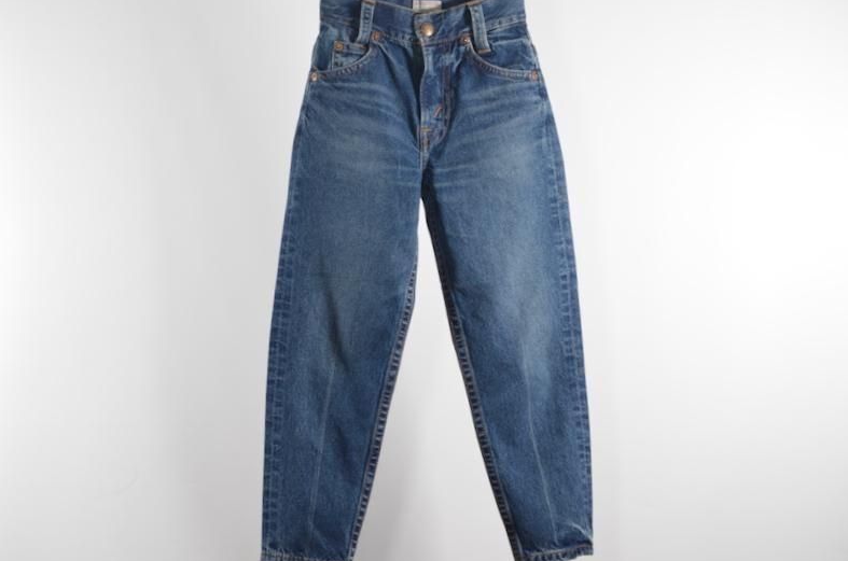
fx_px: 1434
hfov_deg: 32.9
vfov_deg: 22.2
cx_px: 430
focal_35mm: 61
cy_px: 282
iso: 800
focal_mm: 40
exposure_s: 1/80
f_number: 4.5
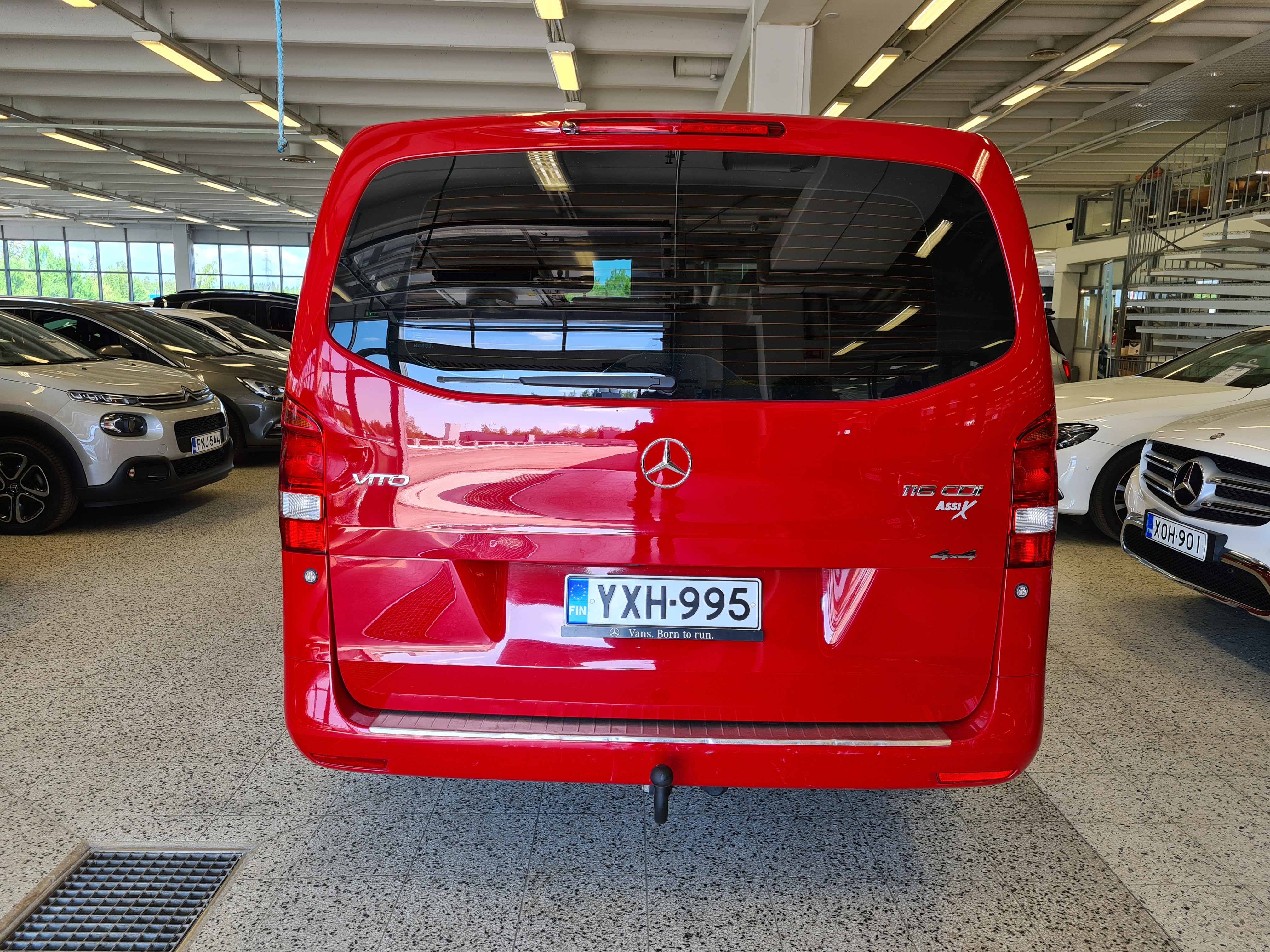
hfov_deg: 67.3
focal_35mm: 26
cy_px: 476
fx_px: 954
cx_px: 635
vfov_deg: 53.1
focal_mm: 5.4
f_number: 1.8
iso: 50
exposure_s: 1/113
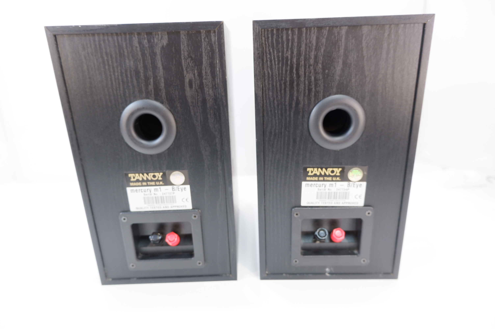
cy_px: 164
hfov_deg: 76.1
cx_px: 248
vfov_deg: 55.0
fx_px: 316
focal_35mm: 23
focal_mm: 15
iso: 400
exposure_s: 1/38
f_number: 3.5
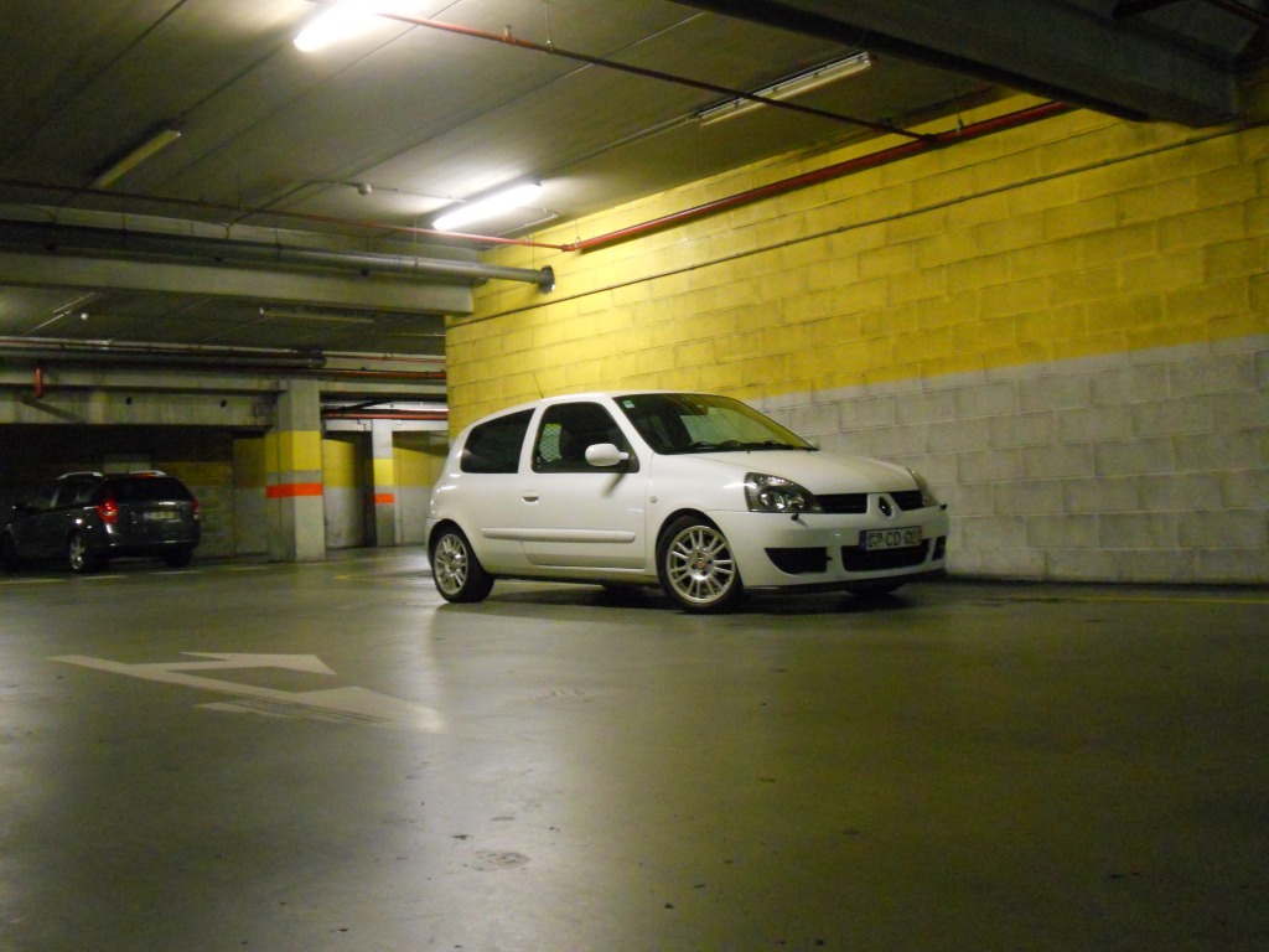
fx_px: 1393
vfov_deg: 37.7
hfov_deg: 49.0
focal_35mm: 38
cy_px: 476
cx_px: 634
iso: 640
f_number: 3.9
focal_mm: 6.9
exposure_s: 1/8
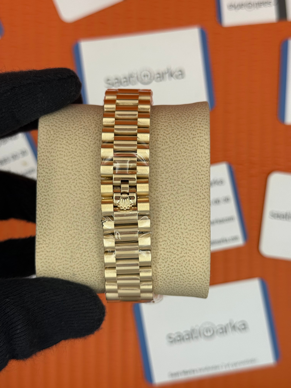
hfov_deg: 30.3
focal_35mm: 48
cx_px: 146
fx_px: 538
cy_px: 194
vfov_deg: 39.7
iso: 64
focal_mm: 6.76
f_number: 1.78
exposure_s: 1/786
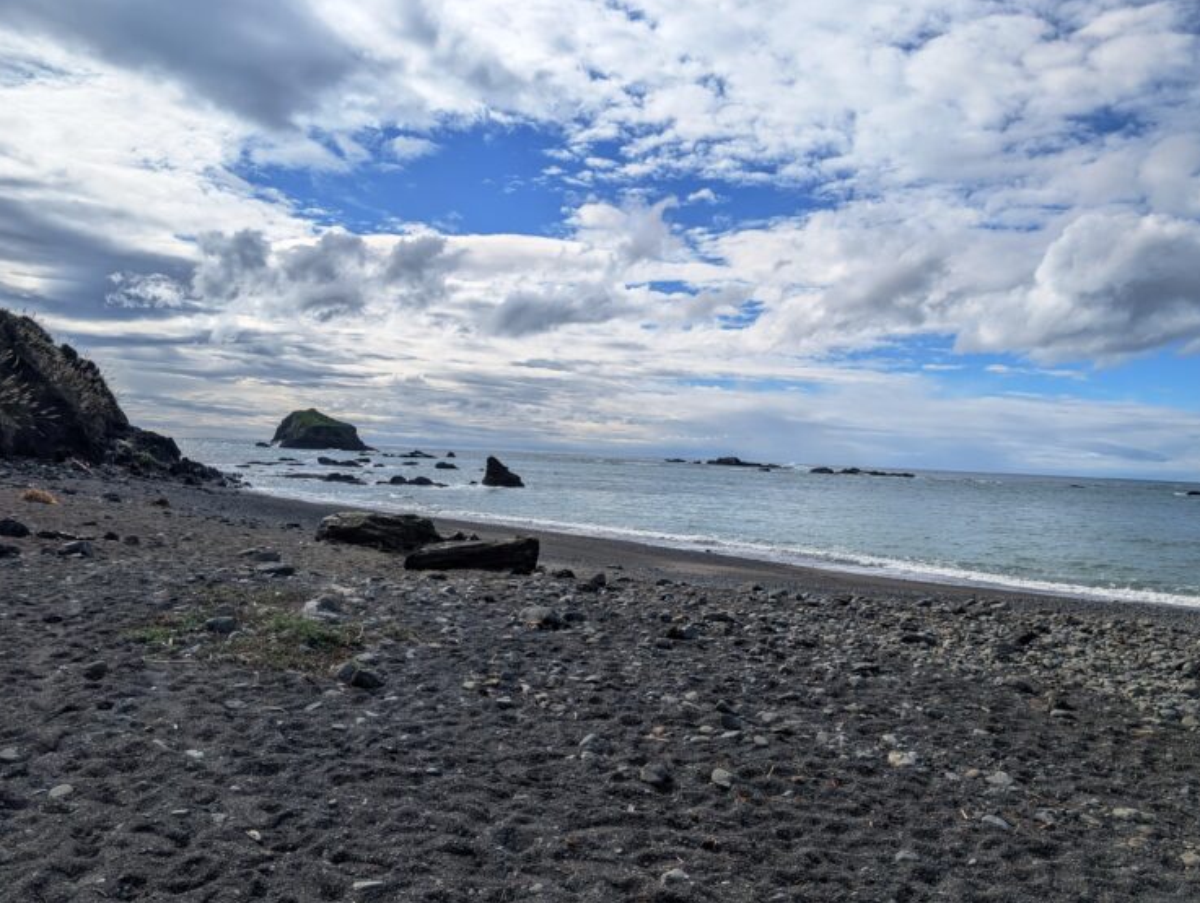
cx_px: 586
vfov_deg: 55.0
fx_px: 868
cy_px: 439
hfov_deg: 69.3
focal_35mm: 25
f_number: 1.68
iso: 22
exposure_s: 1/3690
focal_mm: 6.9
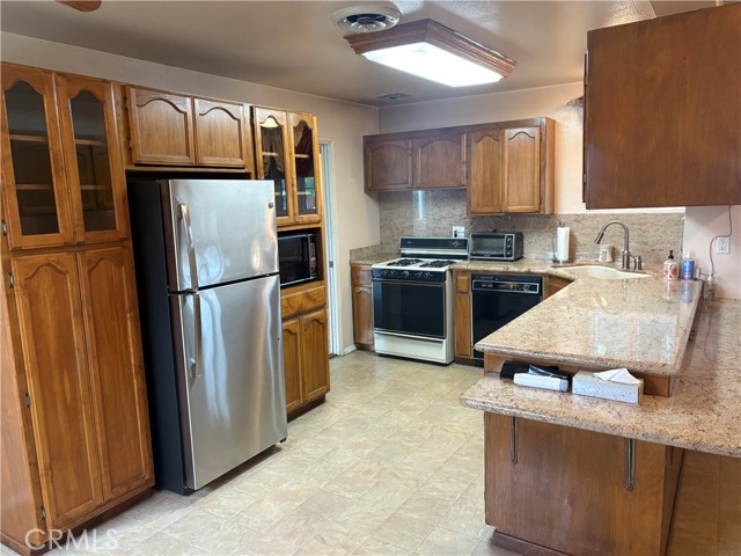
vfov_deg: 53.1
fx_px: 557
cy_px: 278
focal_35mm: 26
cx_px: 370
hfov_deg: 67.3
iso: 250
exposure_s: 1/60
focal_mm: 5.96
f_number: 1.6
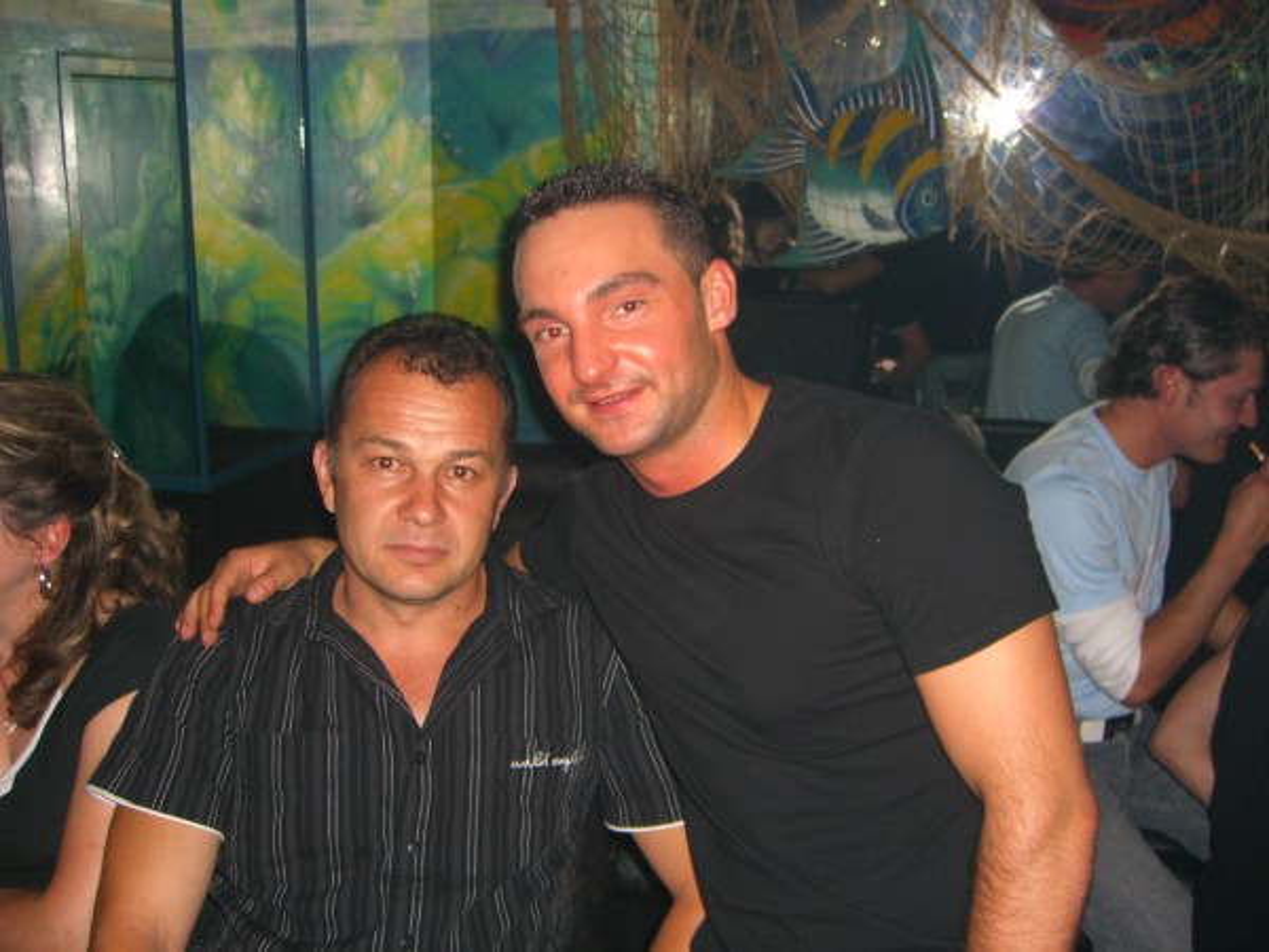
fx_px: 1393
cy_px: 476
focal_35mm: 38
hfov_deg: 49.0
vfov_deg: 37.7
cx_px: 634
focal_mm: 7.9
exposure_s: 1/60
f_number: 2.8
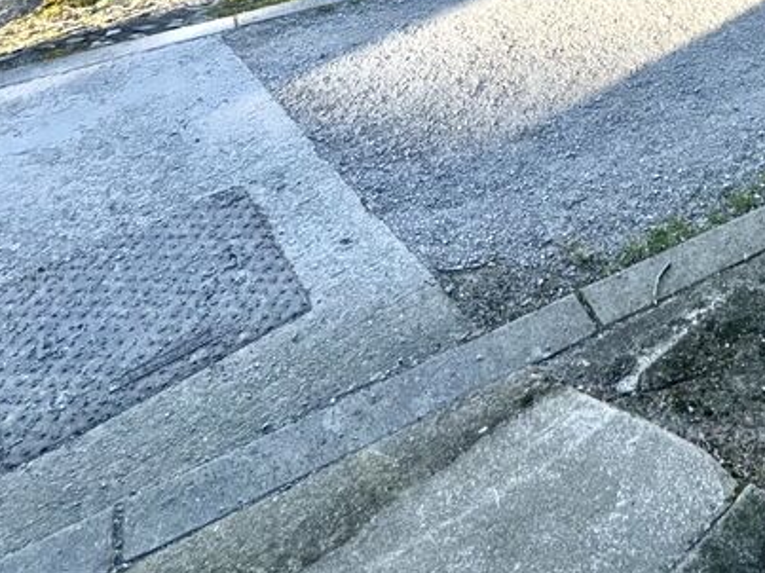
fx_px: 884
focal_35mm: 40
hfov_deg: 44.2
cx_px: 630
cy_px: -302
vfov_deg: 25.9
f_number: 2.2
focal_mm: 2.22
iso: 40
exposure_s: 1/849
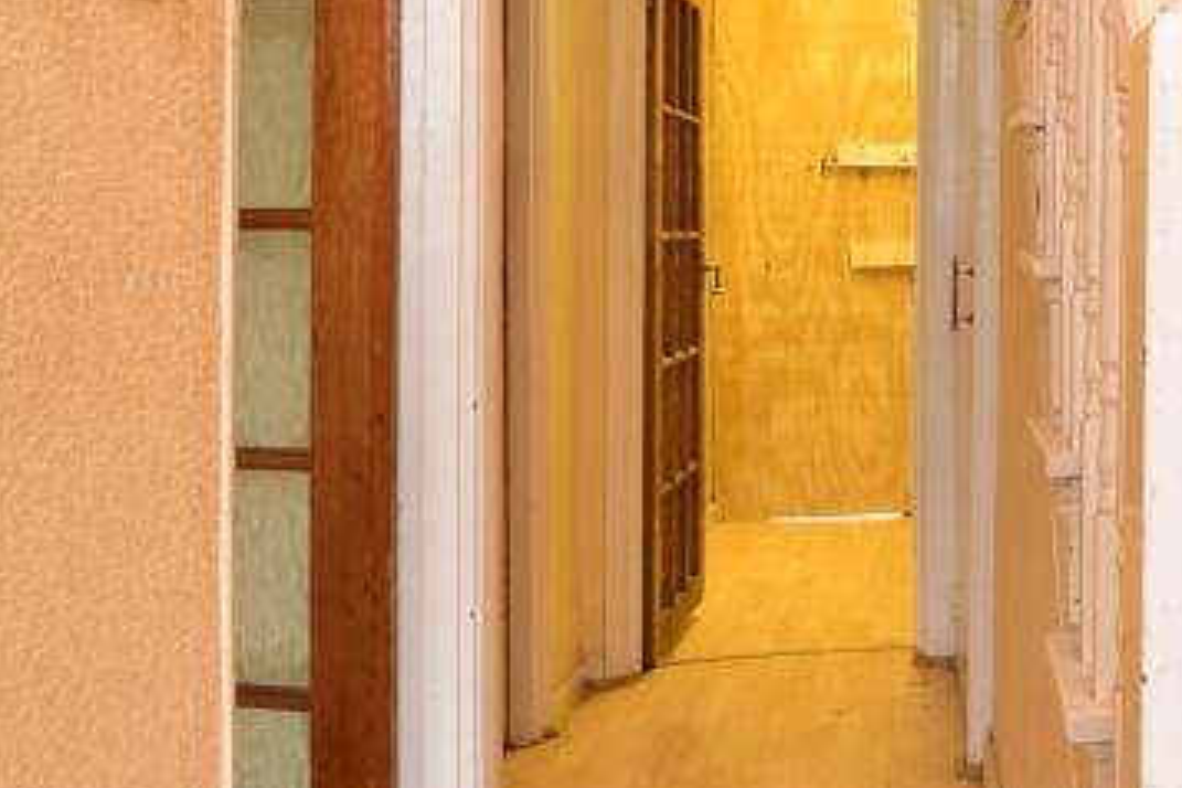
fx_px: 1412
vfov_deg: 30.8
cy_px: 220
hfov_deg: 37.1
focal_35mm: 43
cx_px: 1341
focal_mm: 10
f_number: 8
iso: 100
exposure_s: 1/1.3
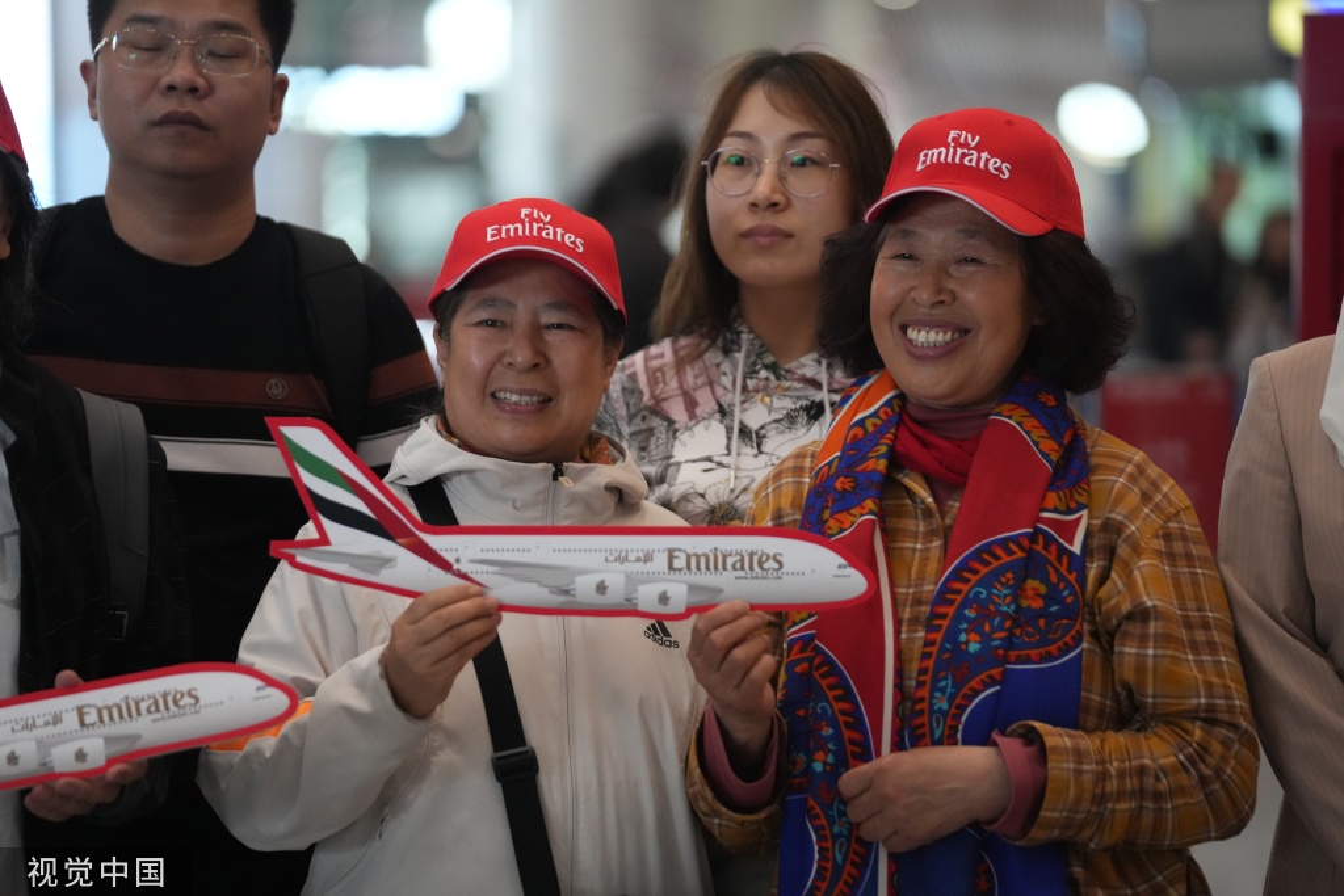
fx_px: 5787
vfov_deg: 8.9
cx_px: 672
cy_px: 448
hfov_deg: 13.2
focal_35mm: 155
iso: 5000
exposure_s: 1/200
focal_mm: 155
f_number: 2.8
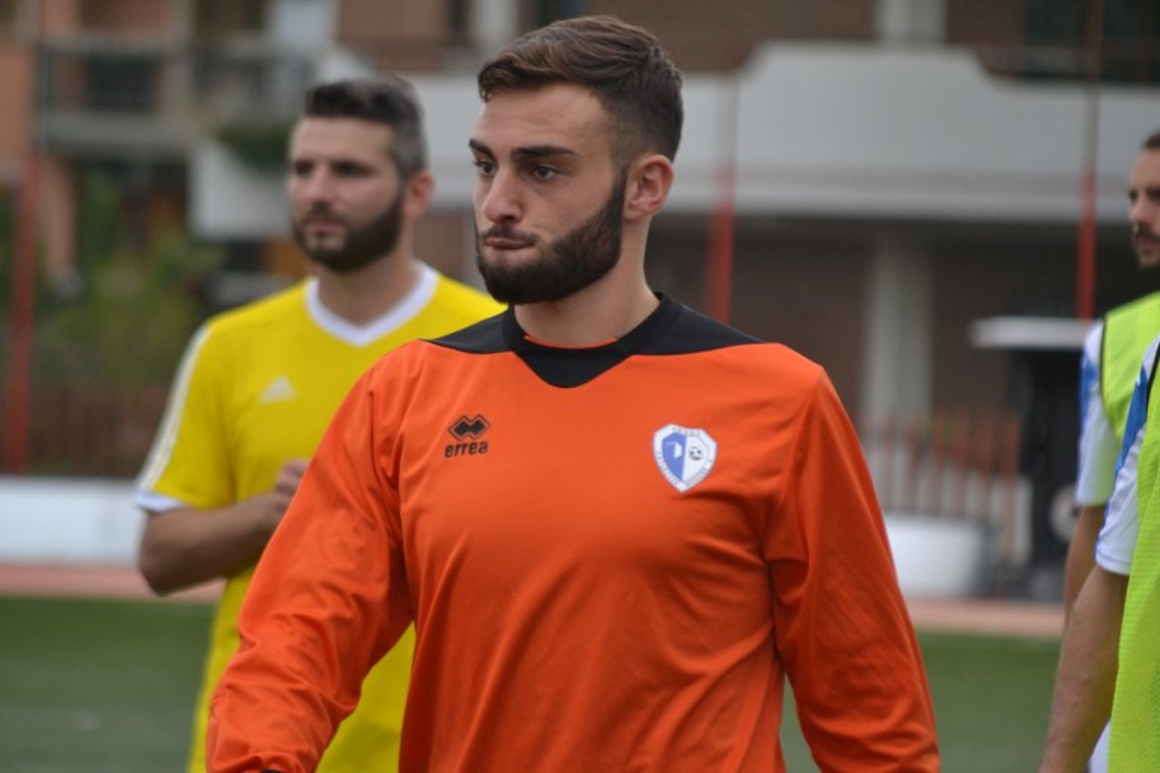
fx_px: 9666
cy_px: 386
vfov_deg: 4.6
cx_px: 580
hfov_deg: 6.9
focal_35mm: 300
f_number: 5.6
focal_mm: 200
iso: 640
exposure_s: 1/500
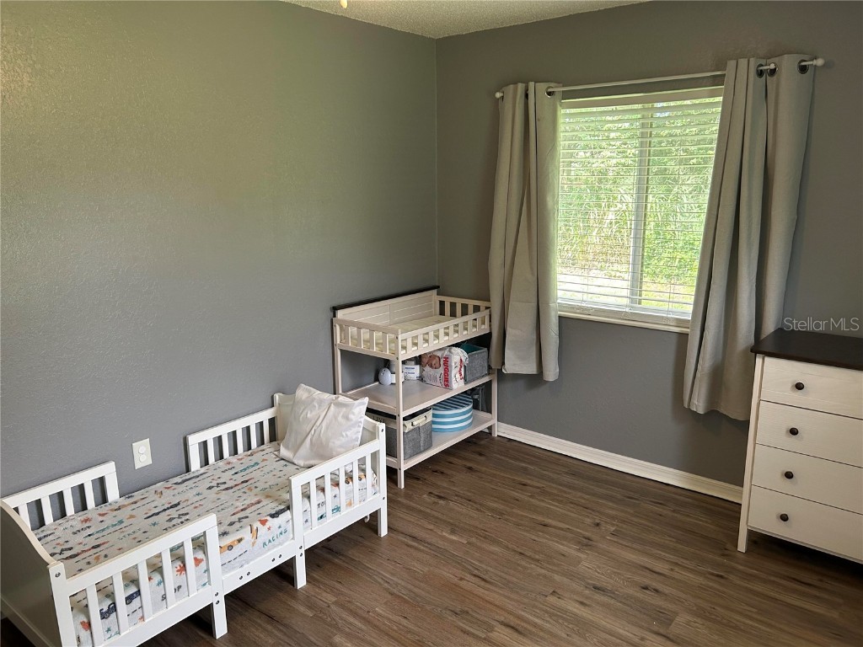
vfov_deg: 53.1
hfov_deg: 67.3
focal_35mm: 26
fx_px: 648
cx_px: 432
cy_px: 324
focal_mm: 5.7
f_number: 1.5
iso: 160
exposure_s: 1/60
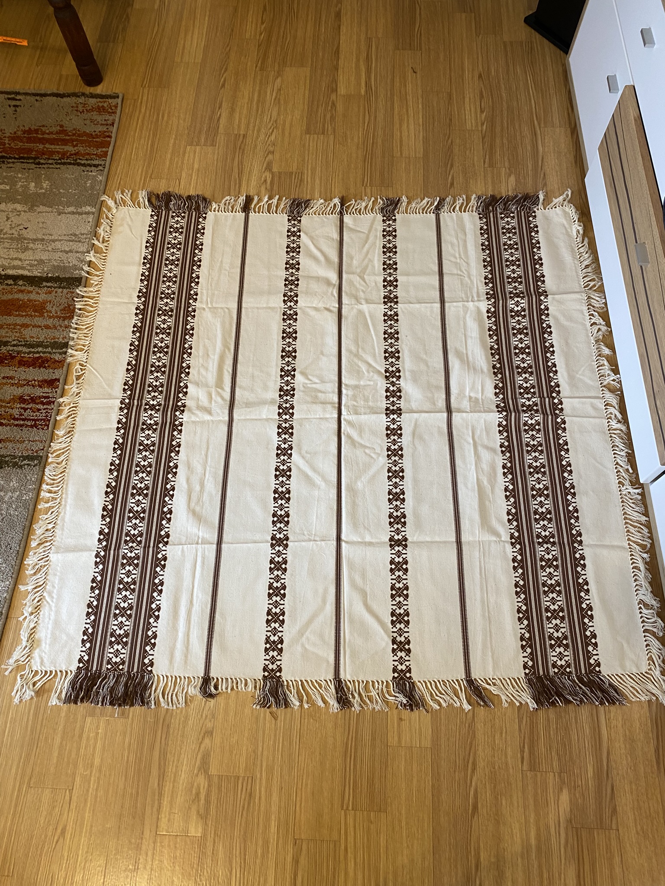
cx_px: 332
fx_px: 666
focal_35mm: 26
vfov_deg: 67.3
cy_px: 443
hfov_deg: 53.1
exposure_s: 1/50
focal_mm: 4.25
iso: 80
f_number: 1.8
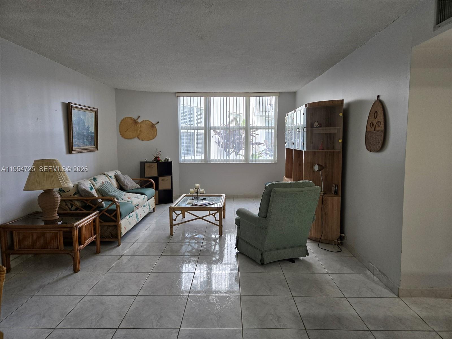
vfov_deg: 58.9
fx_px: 300
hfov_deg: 73.9
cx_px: 226
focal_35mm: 23
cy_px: 170
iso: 160
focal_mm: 5.4
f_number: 1.8
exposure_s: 1/120
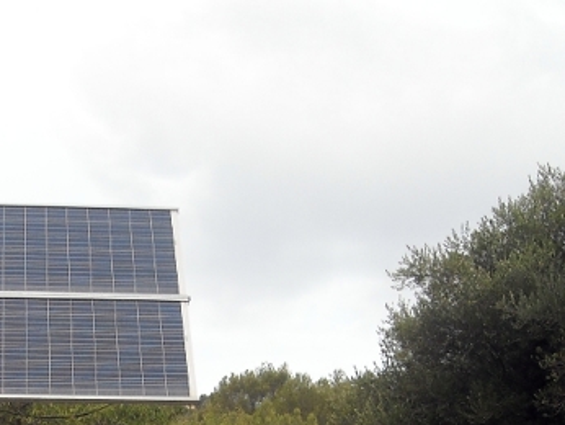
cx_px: 59
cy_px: 519
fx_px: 1486
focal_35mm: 91
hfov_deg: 21.1
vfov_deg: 15.6
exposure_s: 1/384
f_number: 2.8
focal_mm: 5.7
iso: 64
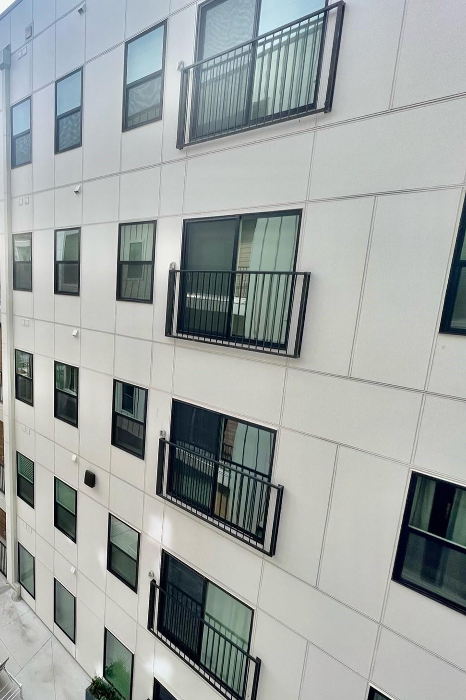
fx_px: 369
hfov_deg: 54.3
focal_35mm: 19
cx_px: 29
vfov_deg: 86.9
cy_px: 337
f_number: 1.8
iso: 32
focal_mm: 1.57
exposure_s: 1/763
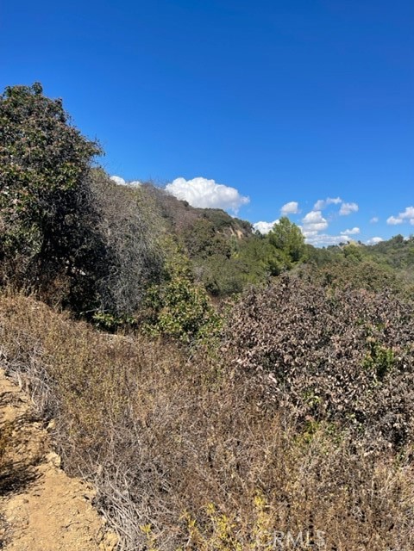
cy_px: 276
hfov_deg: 53.1
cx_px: 207
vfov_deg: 67.3
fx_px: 415
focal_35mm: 26
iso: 32
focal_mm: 5.1
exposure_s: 1/2597
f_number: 1.6
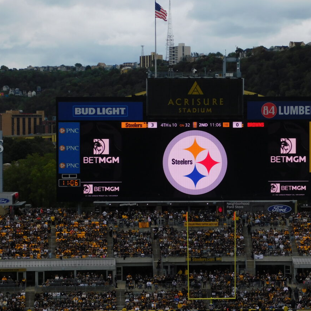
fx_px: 1220
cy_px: 155
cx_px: 200
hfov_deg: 14.5
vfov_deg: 14.5
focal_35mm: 120
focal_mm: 17.6
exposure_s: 1/800
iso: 125
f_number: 4.6
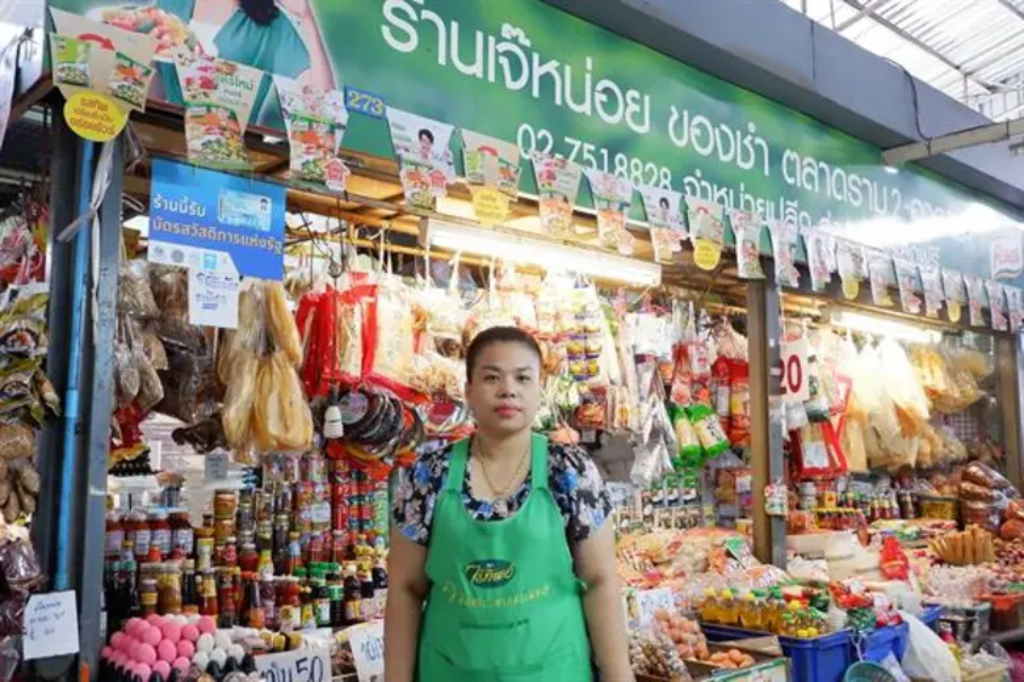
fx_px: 939
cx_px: 512
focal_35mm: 33
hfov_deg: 57.2
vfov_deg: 40.0
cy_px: 341
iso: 2000
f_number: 4
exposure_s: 1/45
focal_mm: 22.2
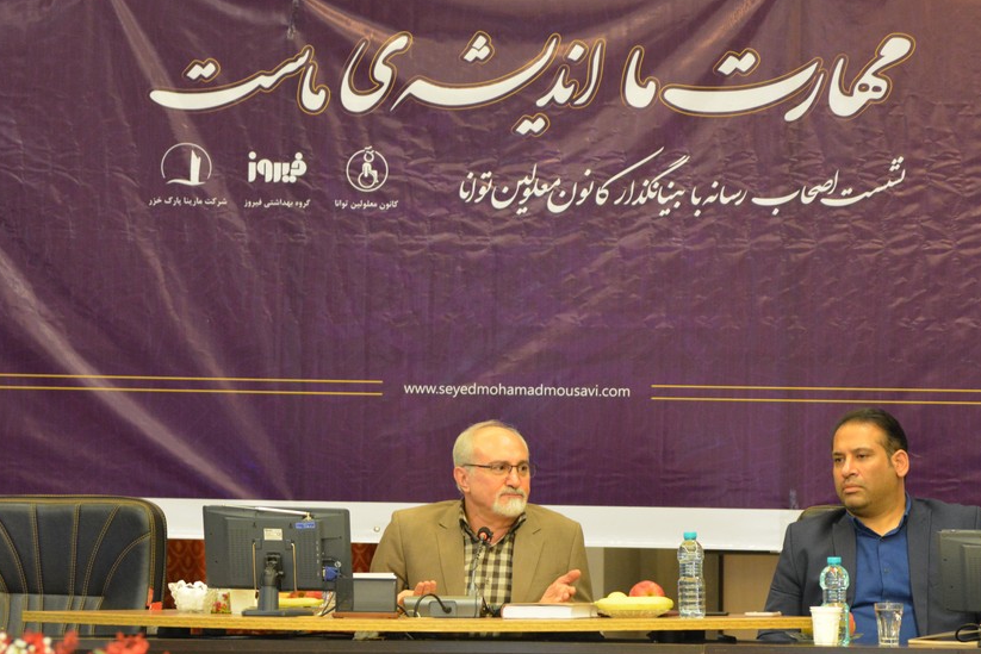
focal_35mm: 224
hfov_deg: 9.2
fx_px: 6105
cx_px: 522
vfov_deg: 6.1
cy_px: 379
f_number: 4
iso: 2500
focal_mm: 120
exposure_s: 1/40
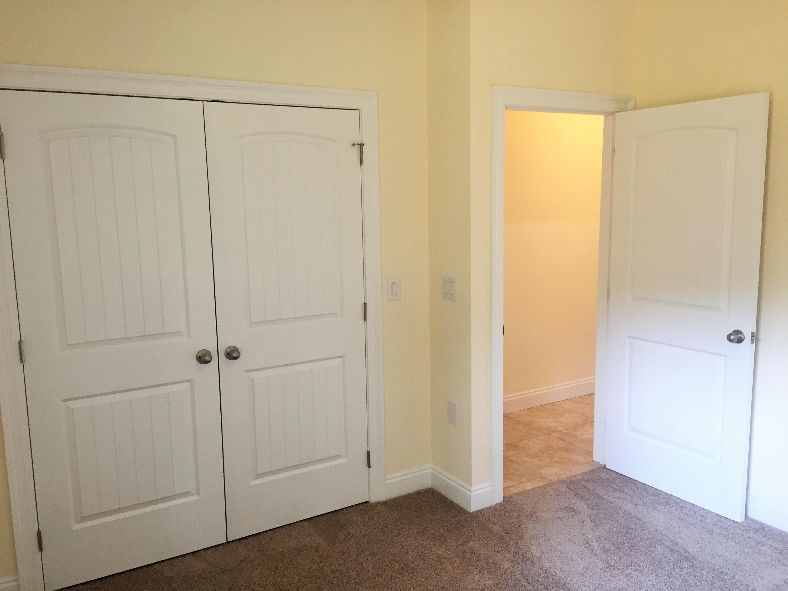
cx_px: 394
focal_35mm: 29
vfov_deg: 48.2
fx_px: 660
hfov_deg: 61.7
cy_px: 296
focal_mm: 4.15
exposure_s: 1/30
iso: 40
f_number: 2.2
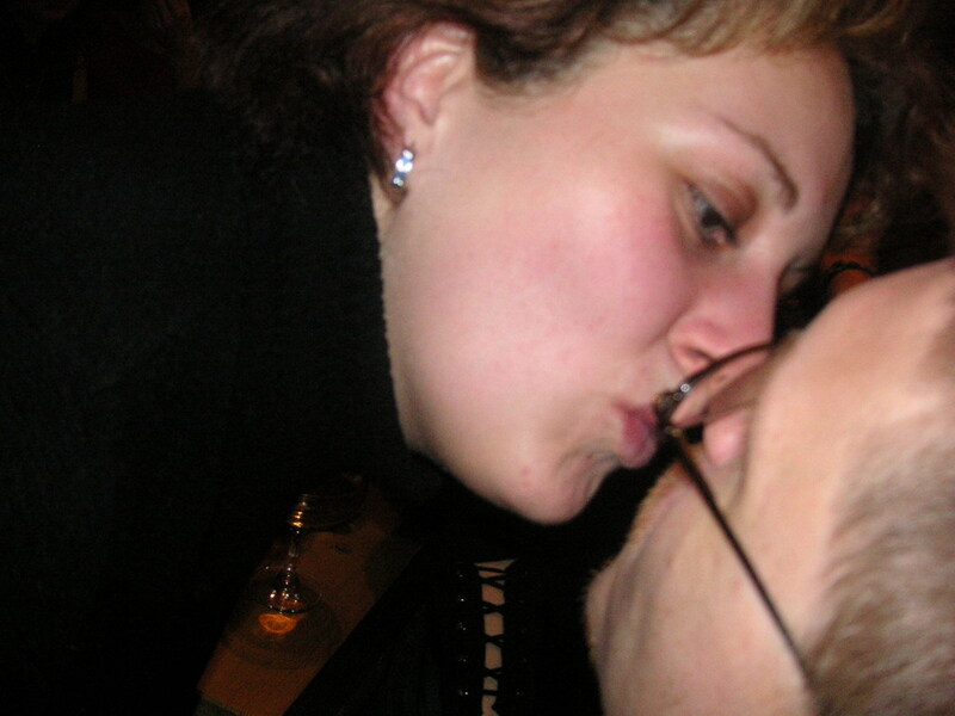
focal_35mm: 37
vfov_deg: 38.7
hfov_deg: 50.1
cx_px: 478
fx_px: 1021
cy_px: 358
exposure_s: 1/45
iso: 160
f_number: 2.8
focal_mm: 6.1
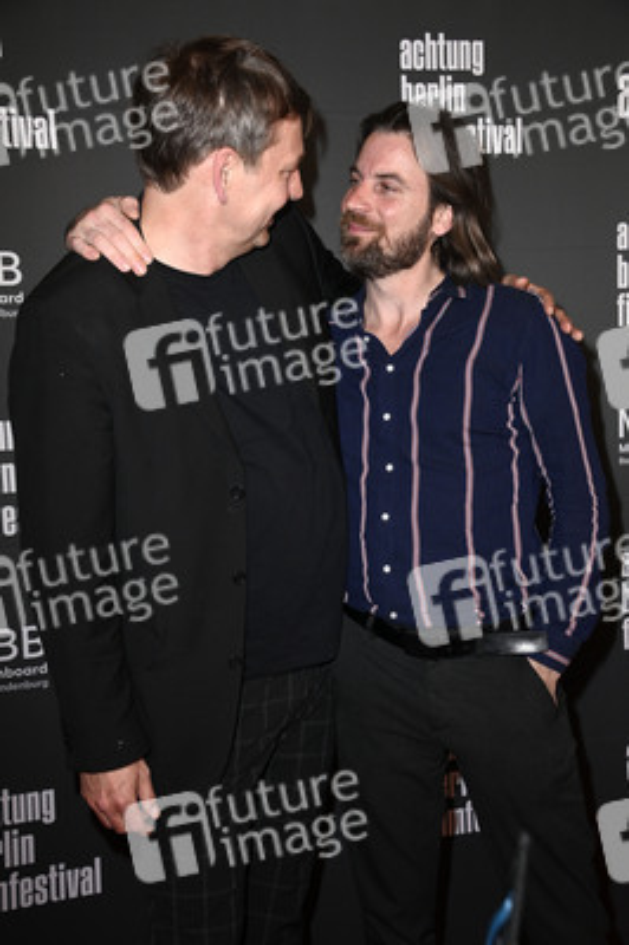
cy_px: 472
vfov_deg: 39.6
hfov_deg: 26.9
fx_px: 1313
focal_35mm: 50
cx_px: 314
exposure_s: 1/250
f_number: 6.3
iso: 1000
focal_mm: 50
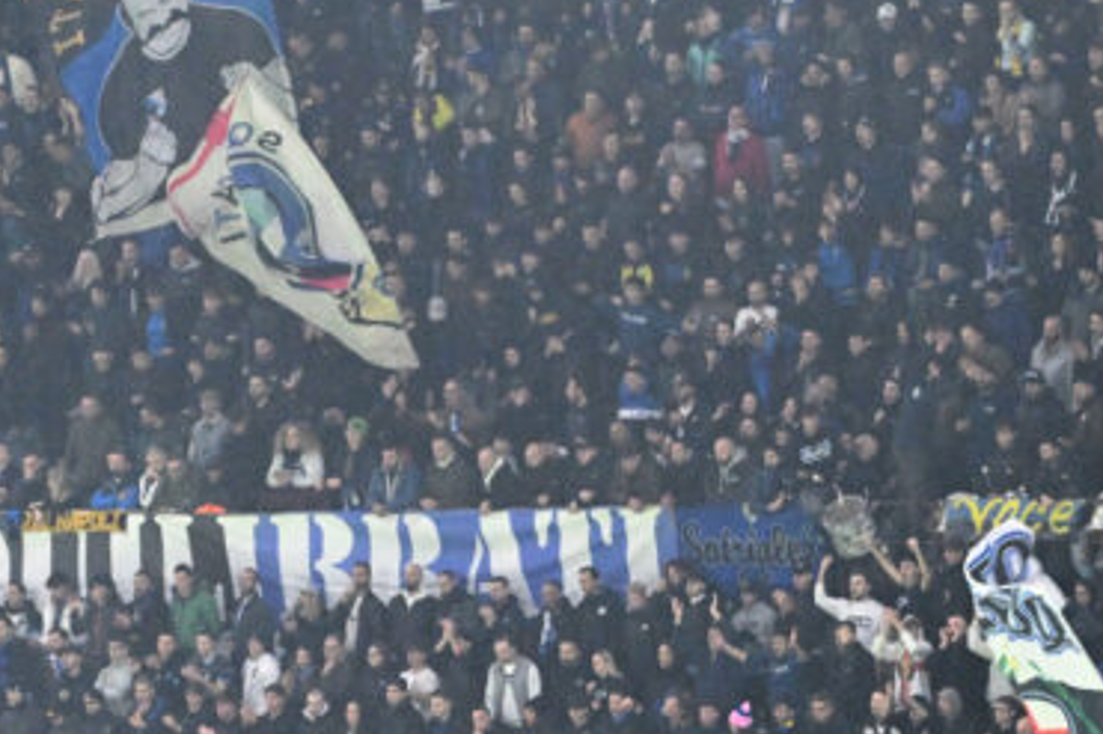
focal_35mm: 497
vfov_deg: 2.8
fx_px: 15220
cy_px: 804
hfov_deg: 4.1
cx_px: 110
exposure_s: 1/125
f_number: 5.6
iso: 3200
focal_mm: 180
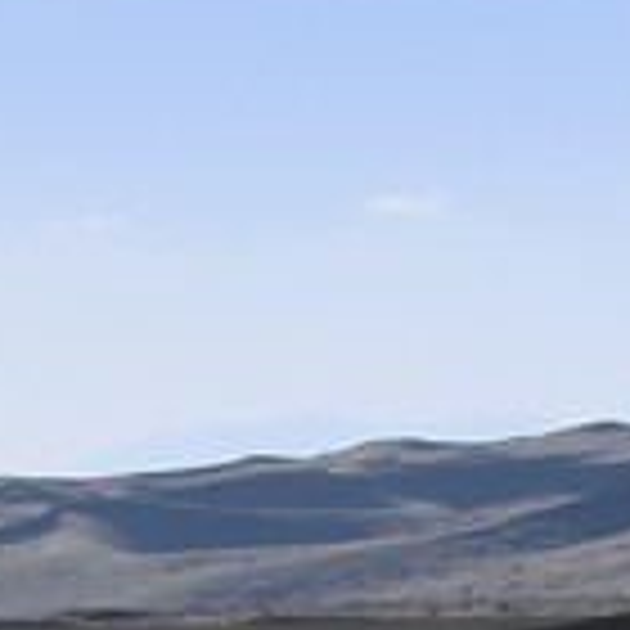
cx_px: 2920
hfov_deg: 3.5
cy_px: 1606
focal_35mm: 466
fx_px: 9595
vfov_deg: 3.7
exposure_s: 1/640
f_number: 14
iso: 200
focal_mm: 48
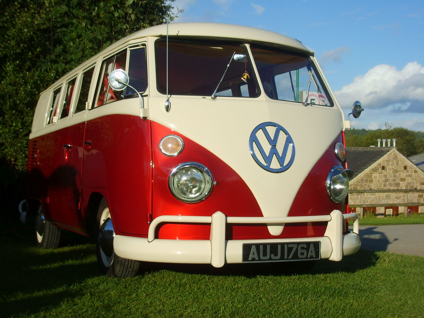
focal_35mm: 52
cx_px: 212
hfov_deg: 36.8
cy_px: 159
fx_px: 637
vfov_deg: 28.0
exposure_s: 1/1000
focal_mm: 8.7
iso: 50
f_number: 3.3
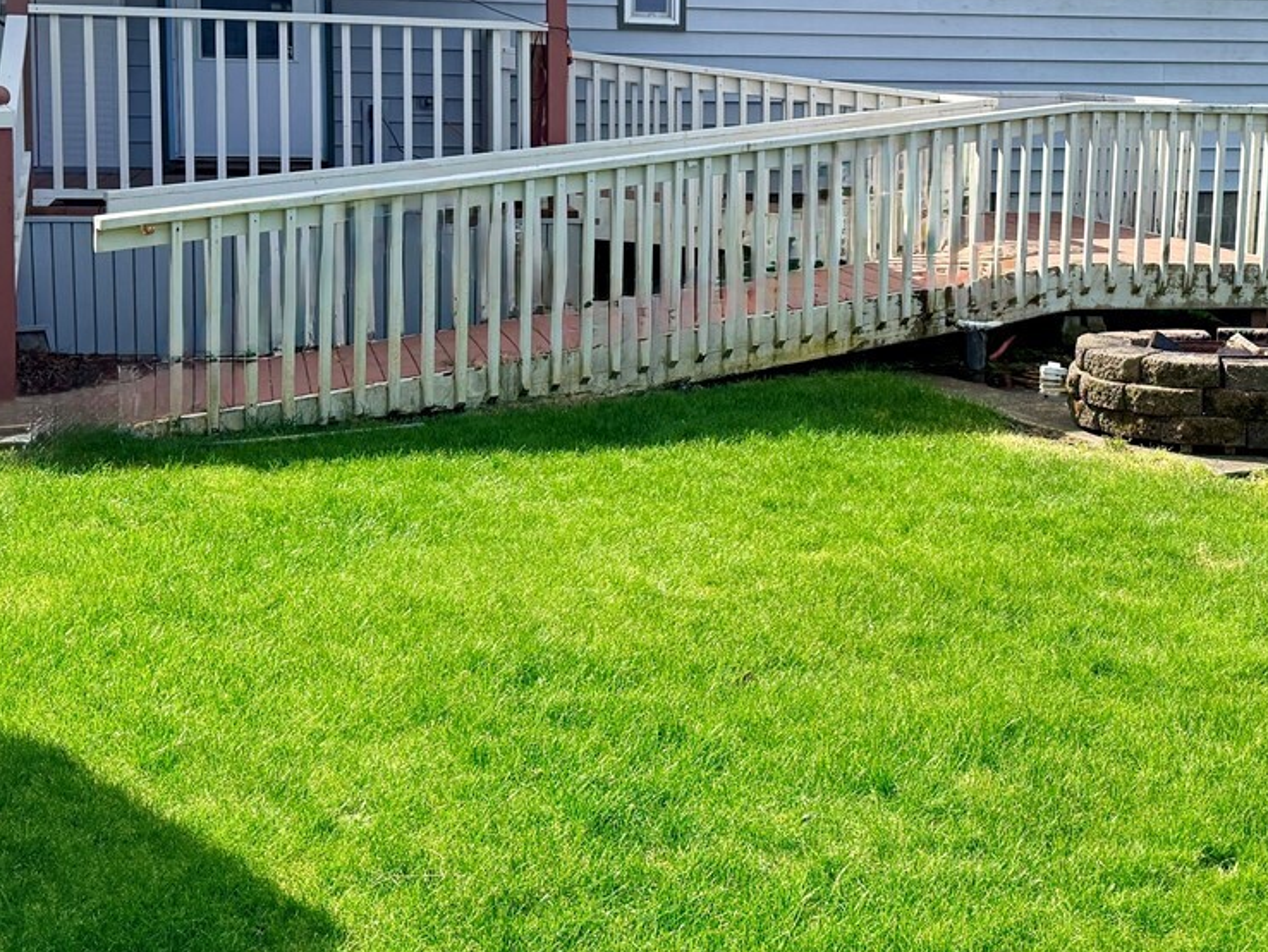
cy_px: 292
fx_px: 1905
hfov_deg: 36.5
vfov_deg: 27.8
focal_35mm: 52
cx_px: 821
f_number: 1.78
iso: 100
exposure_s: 1/4167
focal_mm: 6.76
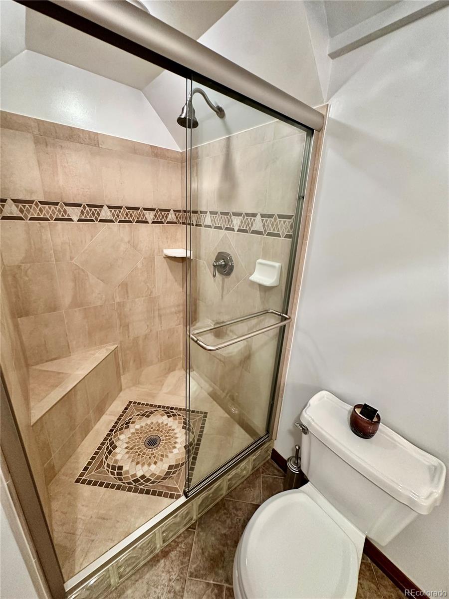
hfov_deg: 85.7
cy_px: 300
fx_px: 242
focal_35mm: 14
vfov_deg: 102.1
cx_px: 224
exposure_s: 1/60
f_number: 2.2
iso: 500
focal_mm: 2.22
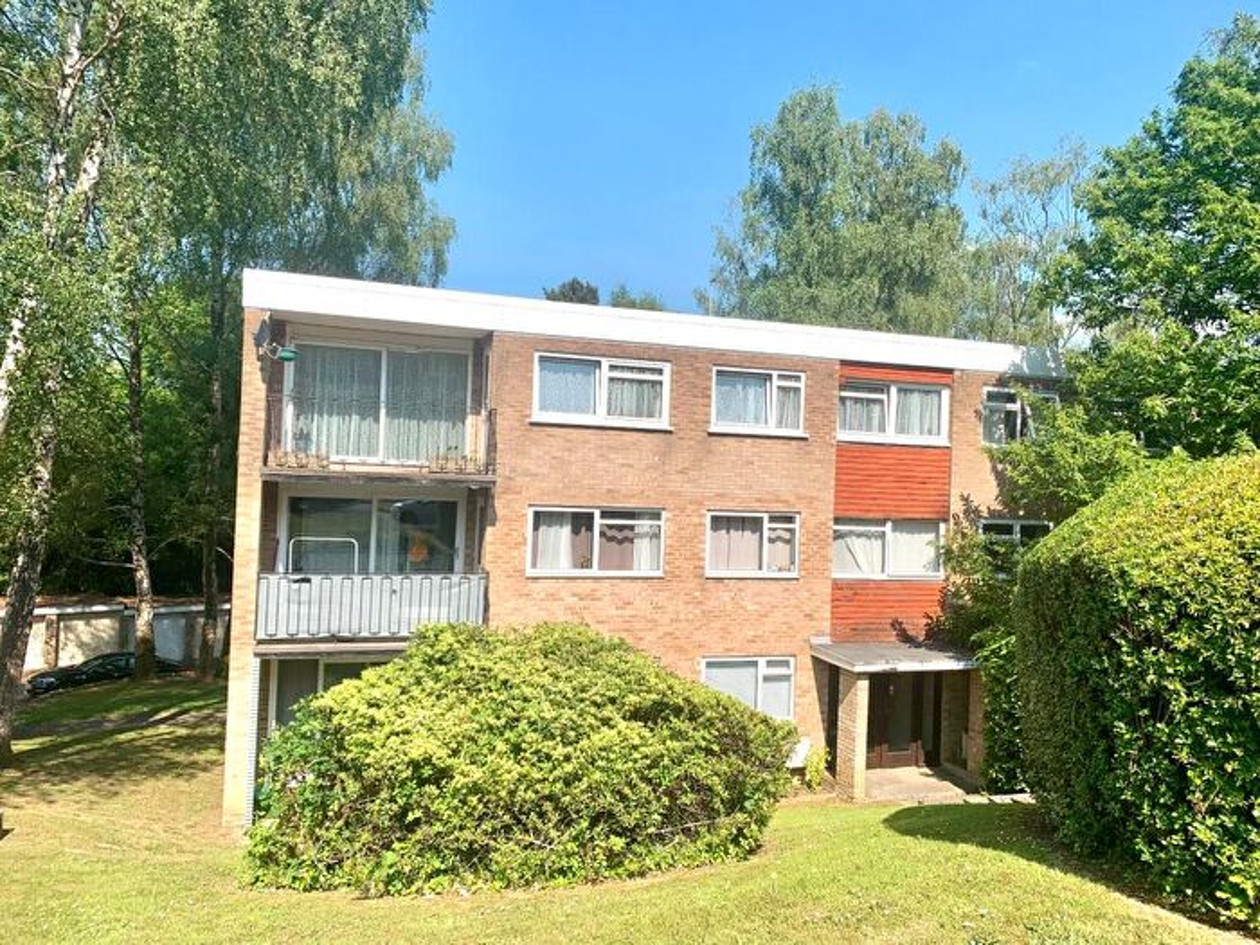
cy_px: 472
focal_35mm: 26
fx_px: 946
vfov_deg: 53.1
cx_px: 630
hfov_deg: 67.3
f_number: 1.8
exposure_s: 1/2309
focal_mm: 4.25
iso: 25
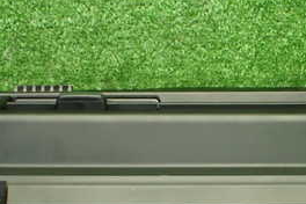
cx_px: 235
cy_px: 182
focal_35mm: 71
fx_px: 603
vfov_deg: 18.9
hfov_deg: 28.0
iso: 800
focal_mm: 5.4
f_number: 2.3
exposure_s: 1/125
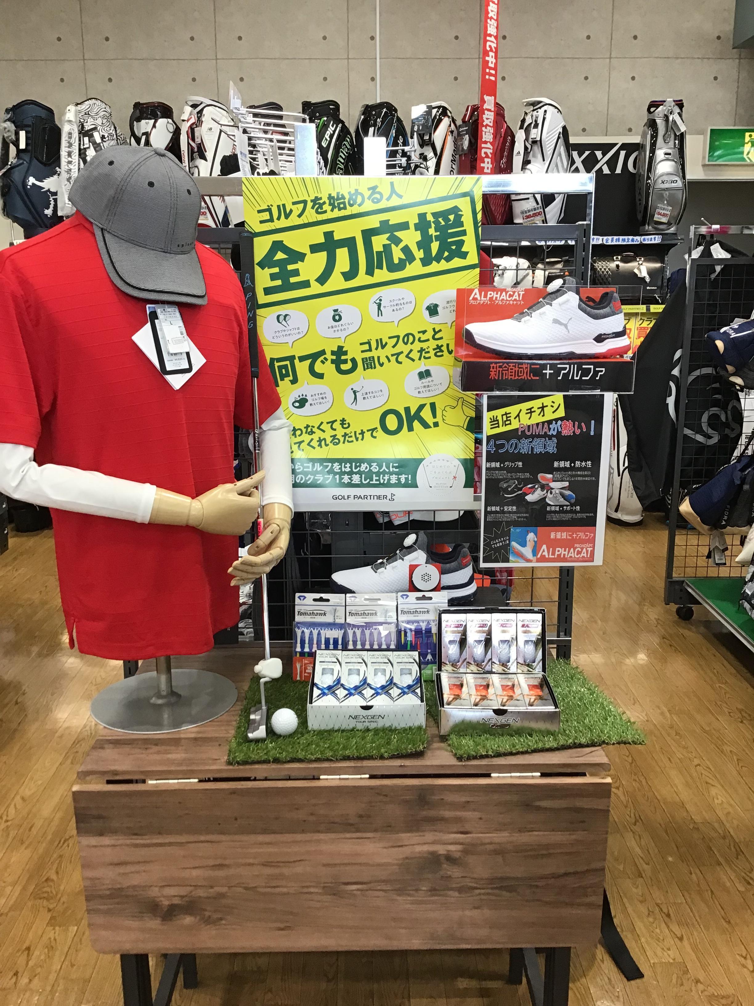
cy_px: 503
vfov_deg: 58.4
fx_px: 900
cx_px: 377
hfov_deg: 45.4
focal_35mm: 31
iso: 32
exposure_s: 1/30
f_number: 2.4
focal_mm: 3.3
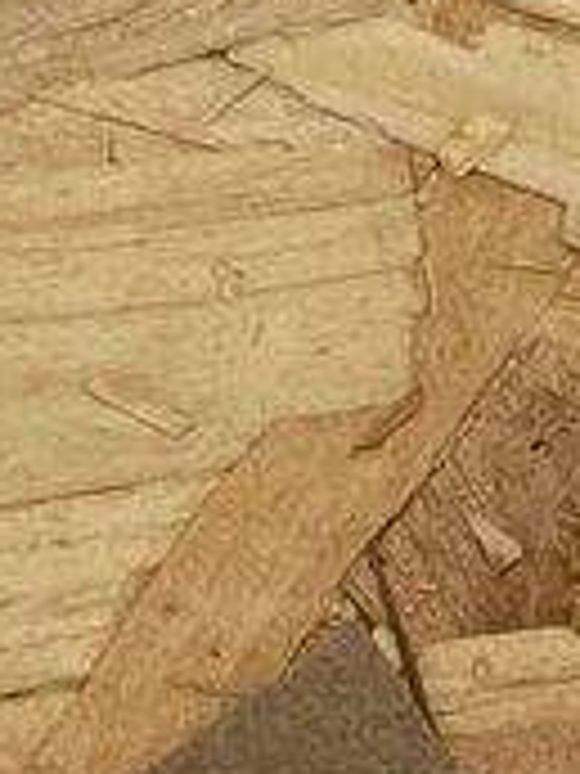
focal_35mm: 133
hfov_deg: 11.1
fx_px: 2971
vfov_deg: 12.0
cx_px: 211
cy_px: 1840
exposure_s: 1/729
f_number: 1.6
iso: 32
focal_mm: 4.2
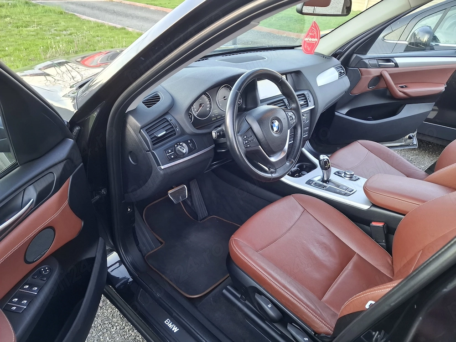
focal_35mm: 23
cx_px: 228
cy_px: 171
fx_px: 303
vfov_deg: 58.9
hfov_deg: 73.9
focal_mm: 5.54
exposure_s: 1/100
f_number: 1.8
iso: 320
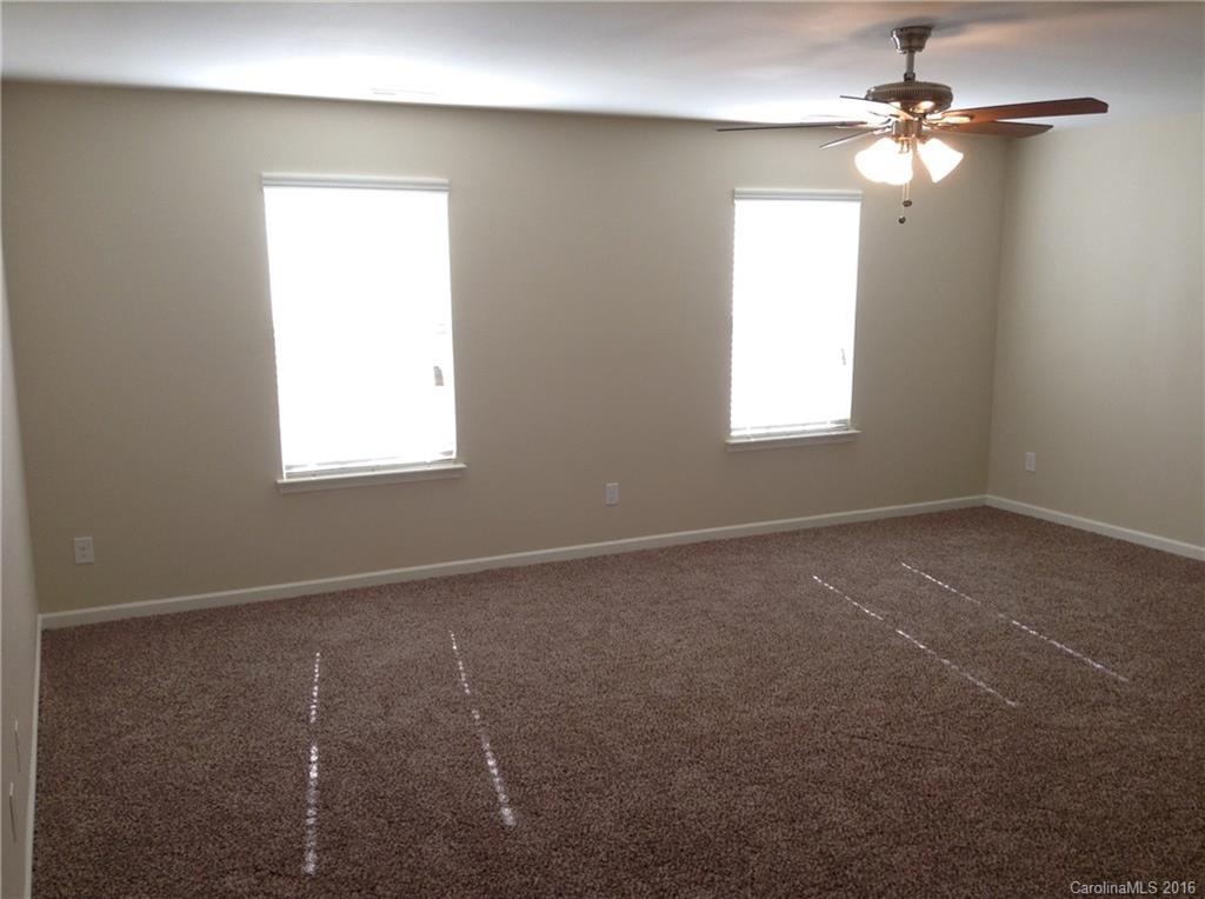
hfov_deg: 55.4
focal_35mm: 33
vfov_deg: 42.8
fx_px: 1147
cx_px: 602
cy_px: 450
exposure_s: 1/24
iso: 32
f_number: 2.4
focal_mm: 3.3
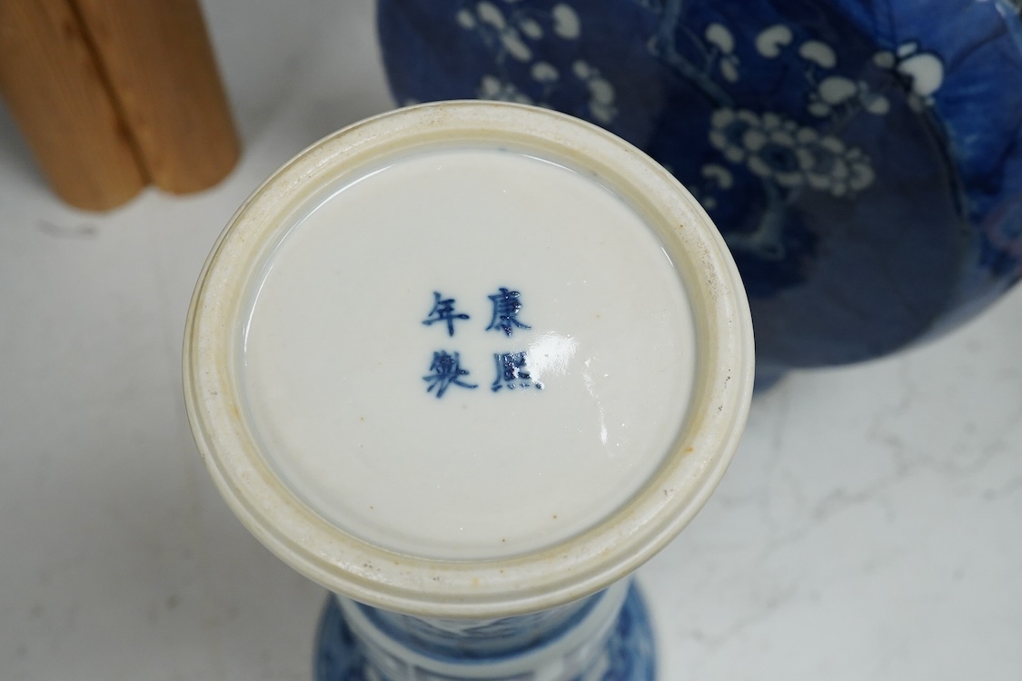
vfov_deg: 29.9
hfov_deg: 43.6
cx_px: 511
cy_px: 340
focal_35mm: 45
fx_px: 1277
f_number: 13
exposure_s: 1/160
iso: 2500
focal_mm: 30
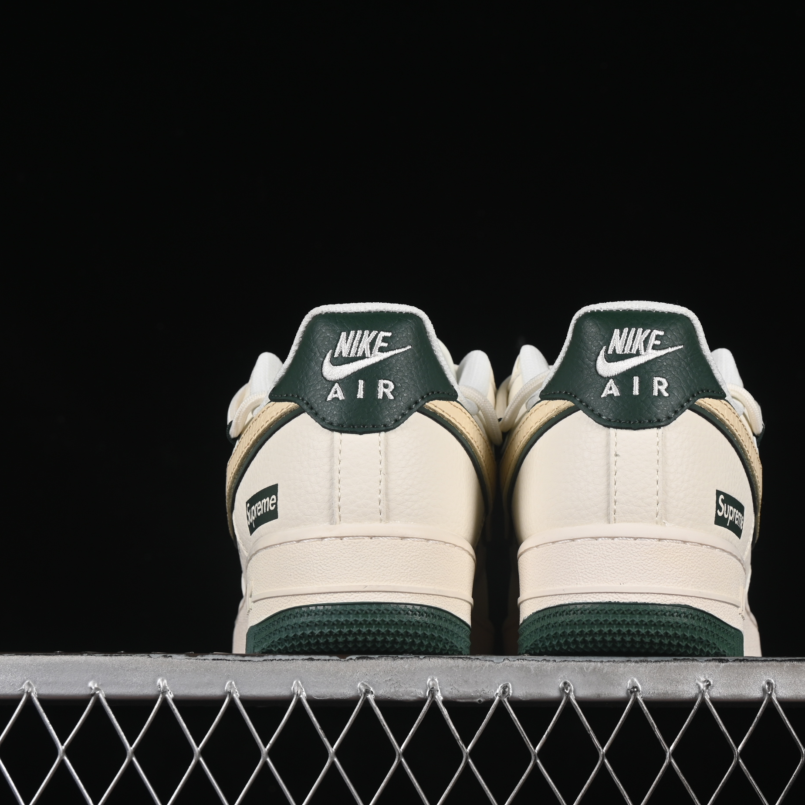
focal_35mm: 96
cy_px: 401
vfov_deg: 18.1
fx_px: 2526
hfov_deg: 18.1
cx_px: 485
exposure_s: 1/80
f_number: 8
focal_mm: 50
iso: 160
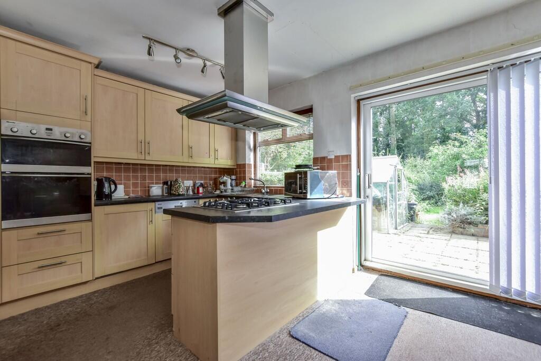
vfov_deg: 77.3
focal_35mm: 15
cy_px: 180
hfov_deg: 100.4
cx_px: 270
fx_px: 225
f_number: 8
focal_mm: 10
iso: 640
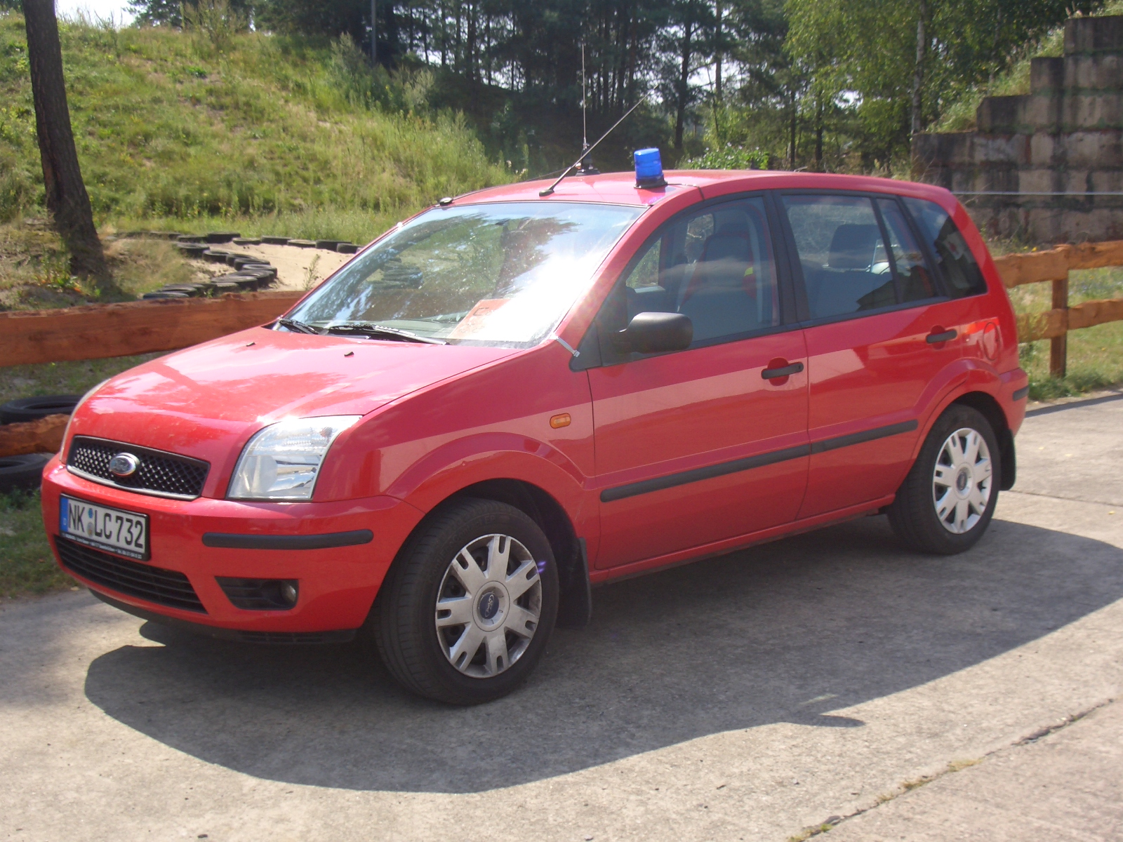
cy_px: 421
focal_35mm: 49
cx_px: 562
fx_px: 1590
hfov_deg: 38.9
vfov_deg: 29.7
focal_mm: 8.2
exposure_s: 1/200
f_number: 5
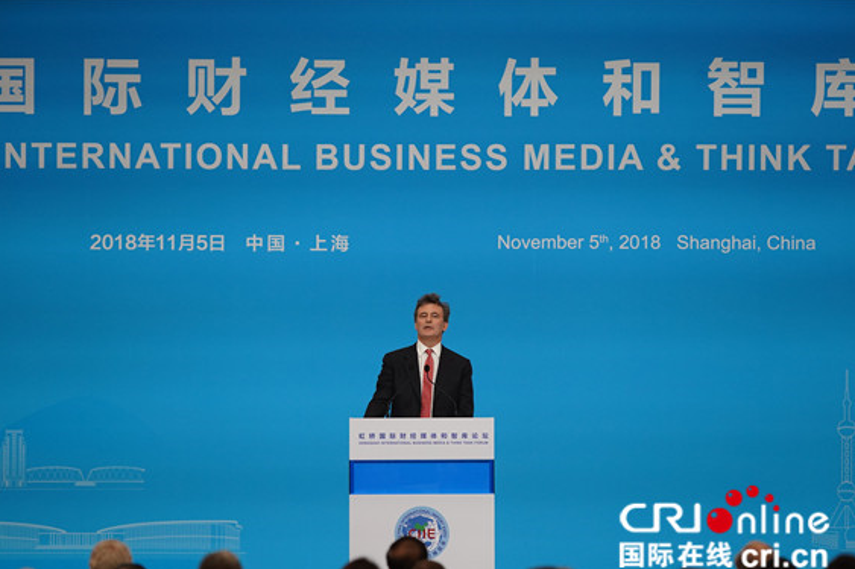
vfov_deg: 4.3
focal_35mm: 320
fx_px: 7597
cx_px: 427
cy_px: 299
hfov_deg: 6.4
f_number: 3.2
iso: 3200
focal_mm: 300
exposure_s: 1/2500
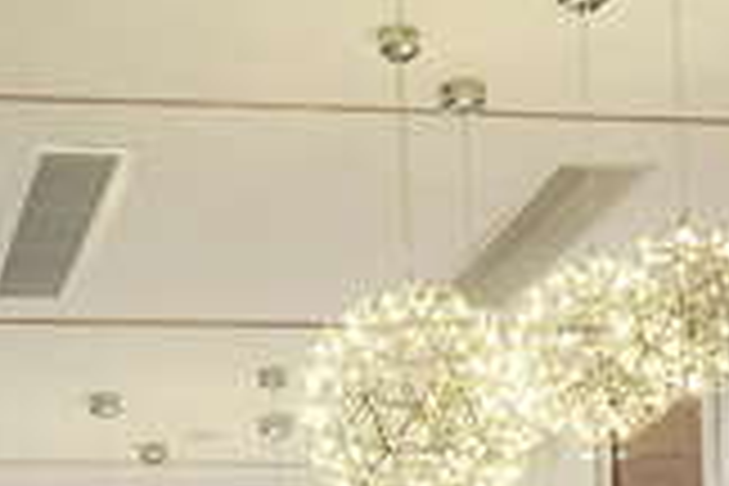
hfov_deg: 15.4
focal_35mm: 133
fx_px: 2693
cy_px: 1118
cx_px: 414
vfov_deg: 9.3
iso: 2000
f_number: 4
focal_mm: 18
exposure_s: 1/160
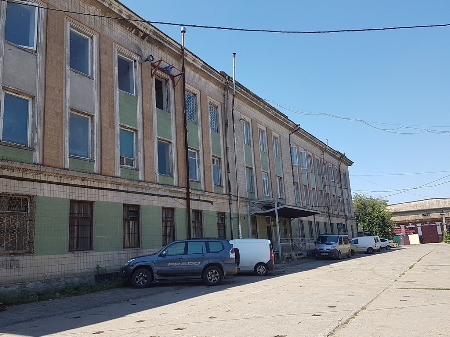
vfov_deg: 53.1
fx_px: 338
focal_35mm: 26
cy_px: 168
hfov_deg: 67.3
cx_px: 225
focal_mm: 4.2
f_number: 1.7
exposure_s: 1/1128
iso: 40
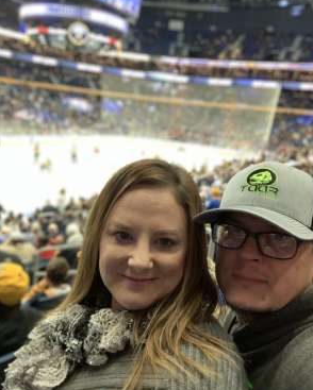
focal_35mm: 34
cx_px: 158
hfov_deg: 43.4
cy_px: 191
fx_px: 393
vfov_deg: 52.8
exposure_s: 1/40
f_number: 2.2
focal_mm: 2.87
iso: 250
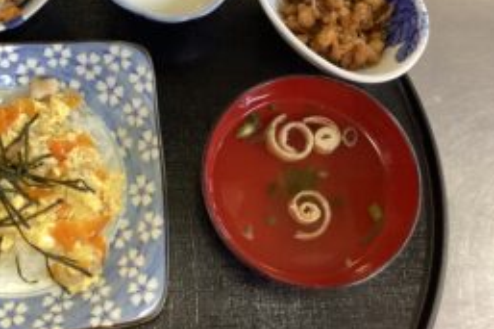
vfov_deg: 28.6
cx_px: 143
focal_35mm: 47
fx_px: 645
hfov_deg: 41.1
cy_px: 138
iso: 400
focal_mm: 3.3
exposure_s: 1/33
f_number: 2.4
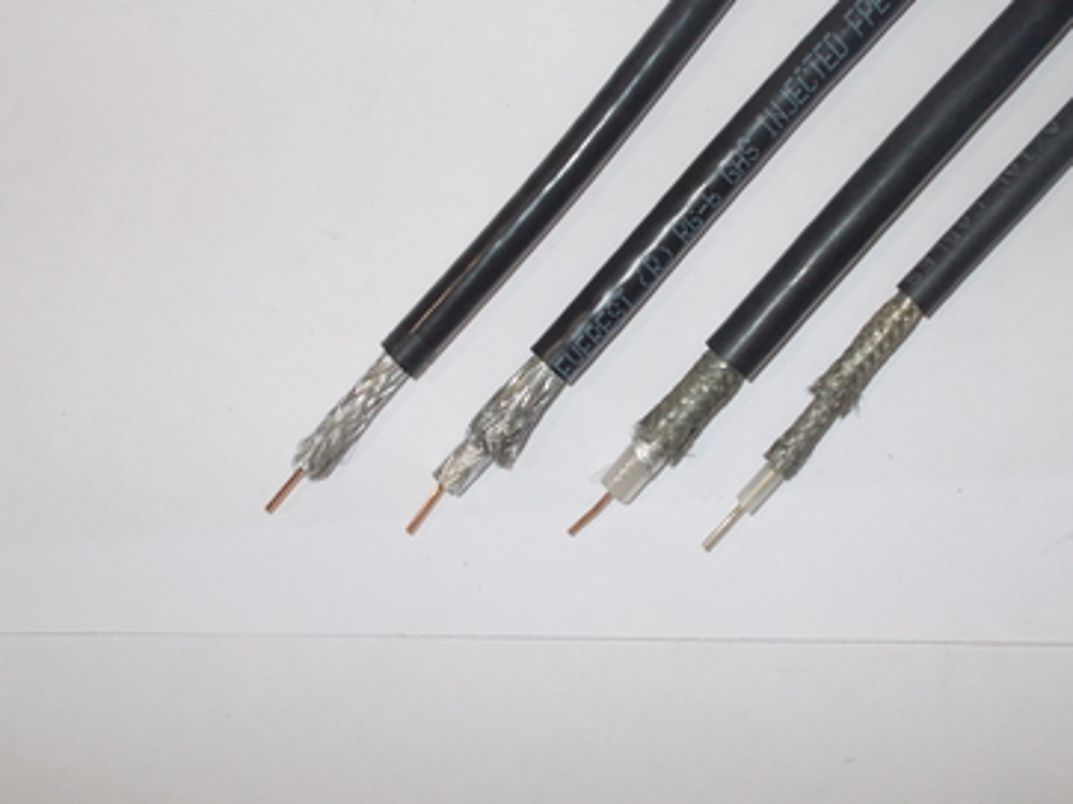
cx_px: 619
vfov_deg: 30.7
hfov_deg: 40.4
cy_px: 310
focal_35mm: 47
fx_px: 1456
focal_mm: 6
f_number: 3.6
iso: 200
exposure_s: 1/25
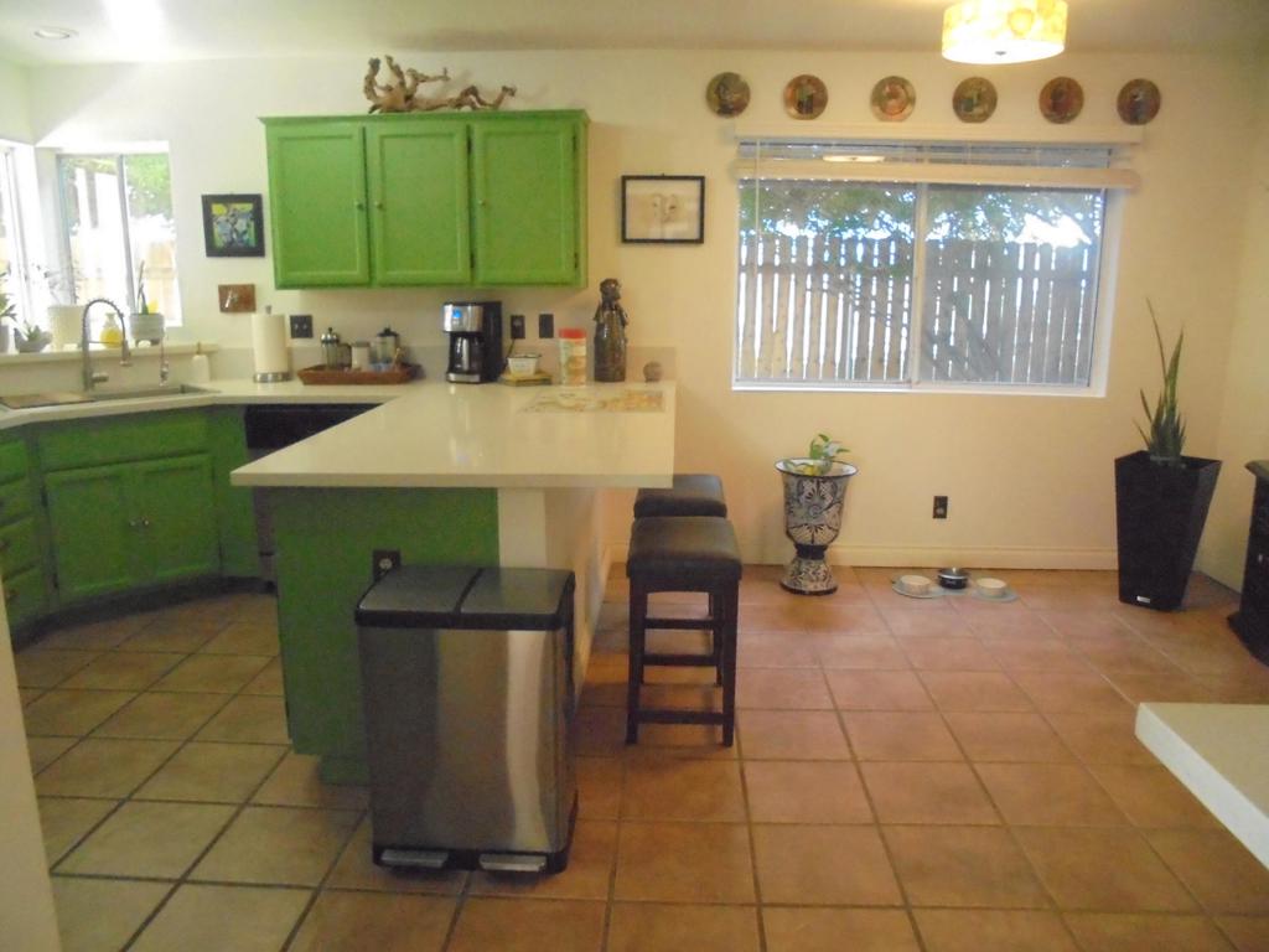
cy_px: 476
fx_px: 953
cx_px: 634
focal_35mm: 26
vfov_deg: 53.1
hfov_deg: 67.3
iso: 1000
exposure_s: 1/60
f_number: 3.5
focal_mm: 4.6
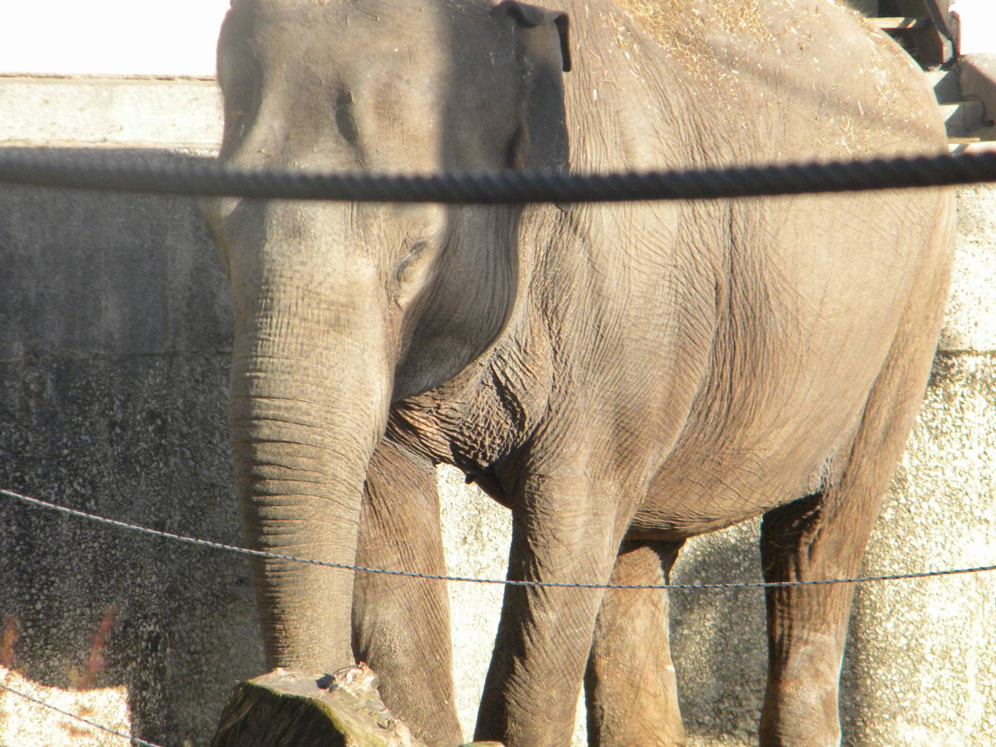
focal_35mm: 226
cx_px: 498
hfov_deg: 8.8
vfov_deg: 6.6
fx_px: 6503
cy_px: 374
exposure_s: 1/500
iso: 259
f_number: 5.4
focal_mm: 41
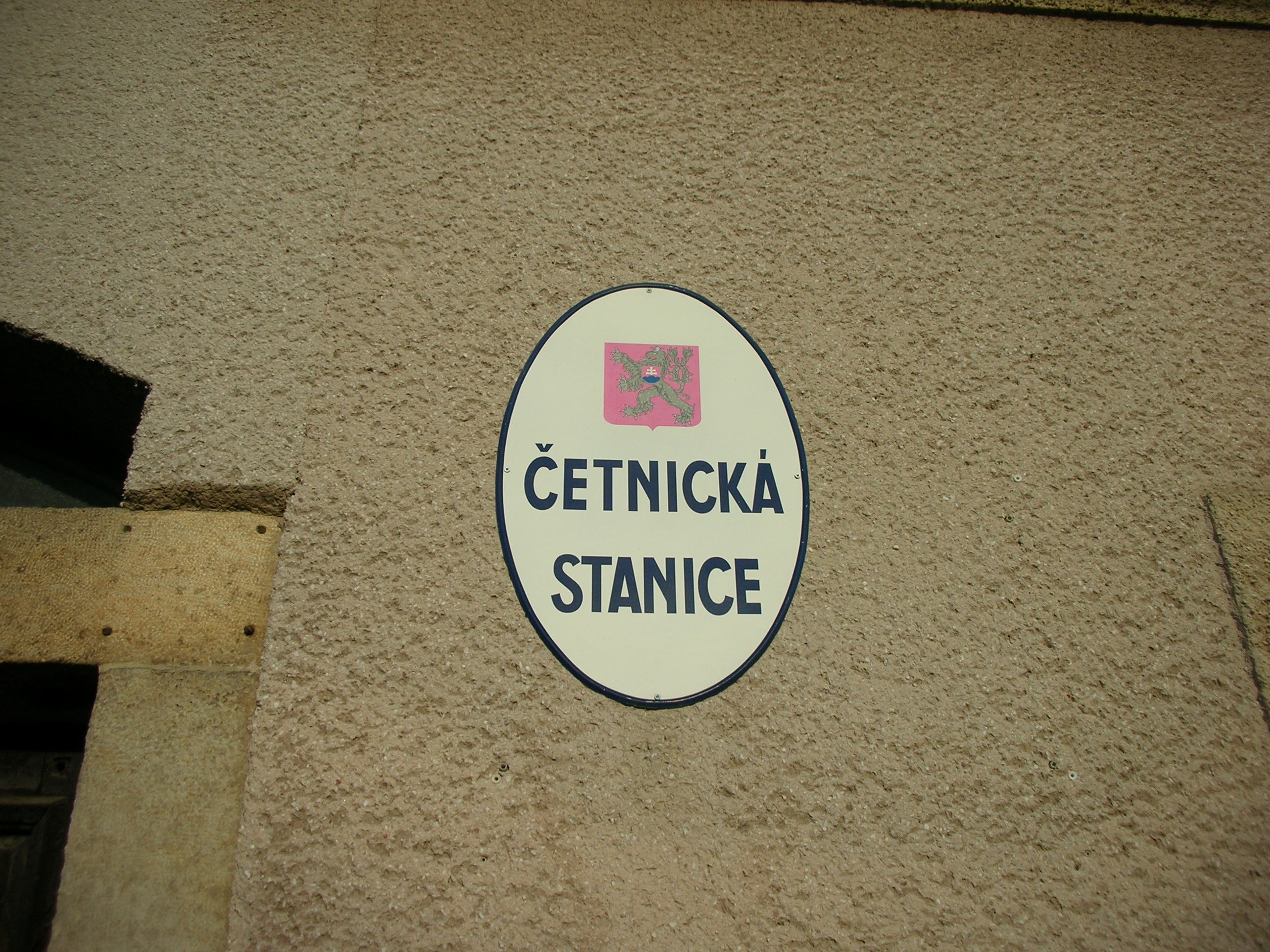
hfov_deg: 52.6
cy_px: 476
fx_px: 1284
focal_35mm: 35
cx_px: 635
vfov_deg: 40.7
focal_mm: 5.8
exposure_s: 1/87.4
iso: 50
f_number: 8.5
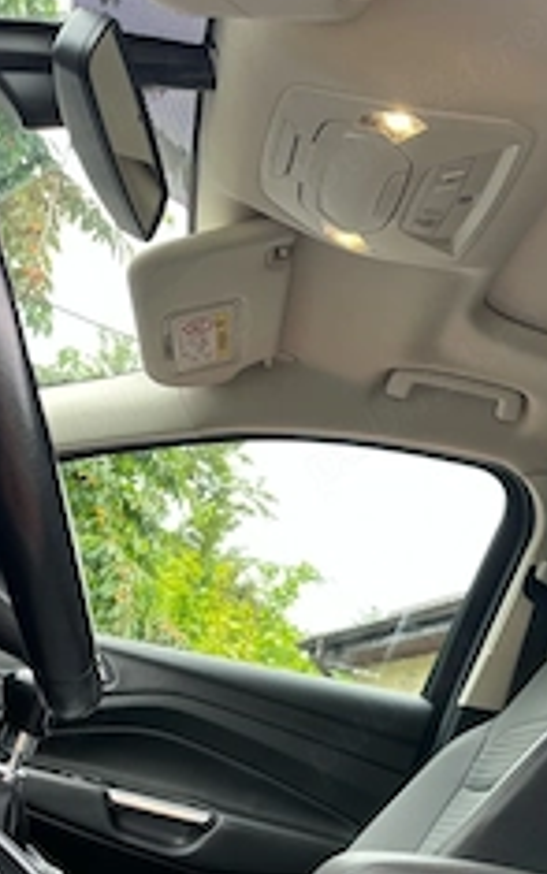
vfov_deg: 40.4
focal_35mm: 47
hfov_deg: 26.5
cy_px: 729
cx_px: 499
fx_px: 1120
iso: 64
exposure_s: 1/121
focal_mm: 5.1
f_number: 1.6
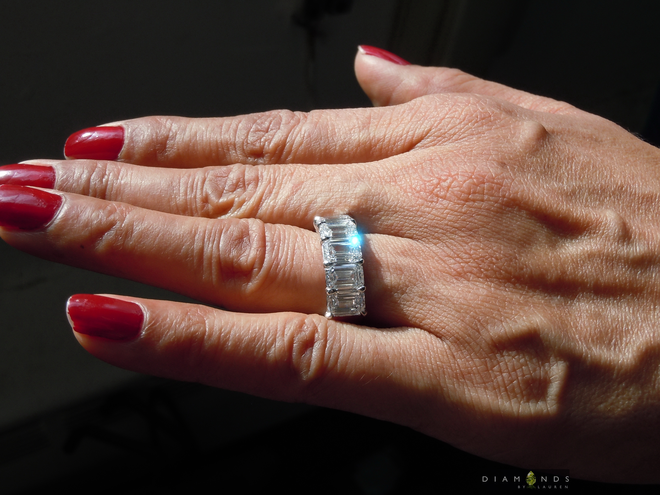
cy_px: 248
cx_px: 330
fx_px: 858
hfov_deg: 42.1
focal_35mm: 45
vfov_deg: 32.2
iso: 100
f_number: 4.6
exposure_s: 1/60
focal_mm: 8.1
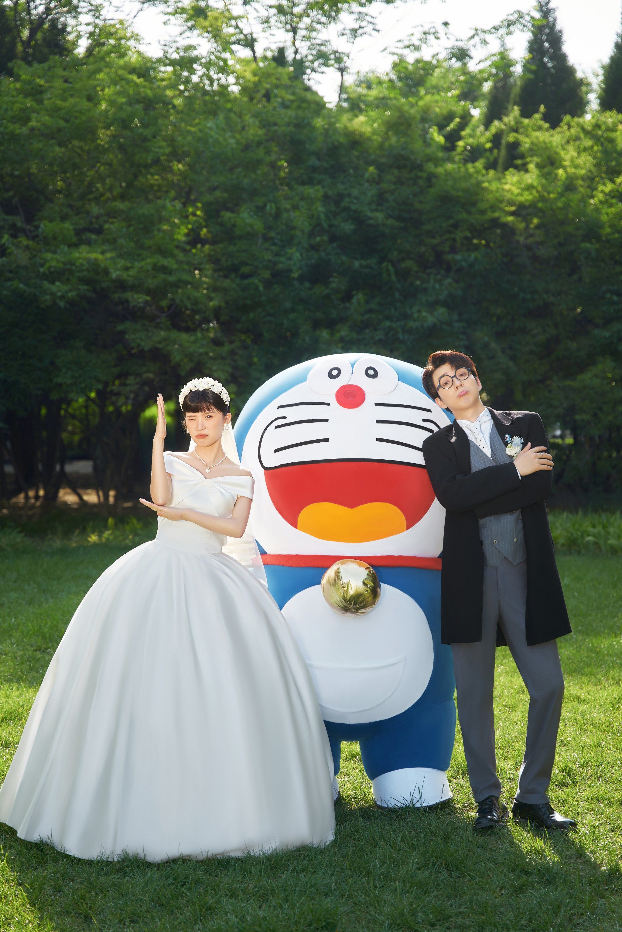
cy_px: 466
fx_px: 1620
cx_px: 311
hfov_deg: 21.7
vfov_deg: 32.1
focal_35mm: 62
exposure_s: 1/833
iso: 160
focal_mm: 62.5
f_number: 2.8
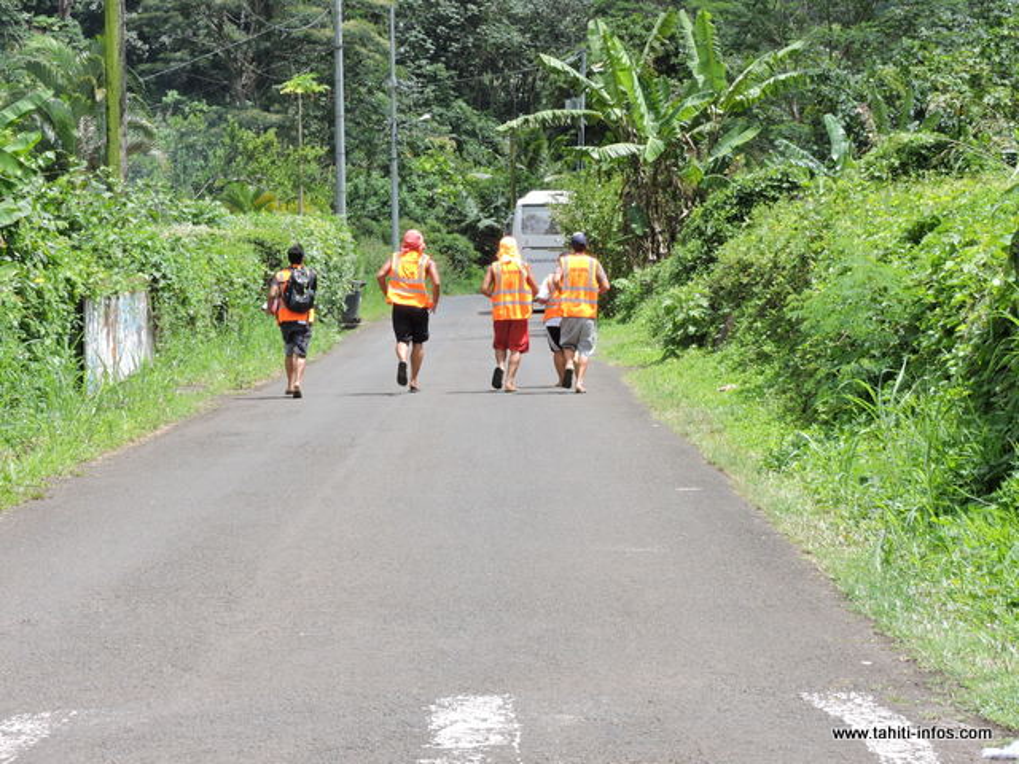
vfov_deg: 12.9
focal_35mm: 115
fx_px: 3385
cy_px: 382
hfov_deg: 17.1
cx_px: 510
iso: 100
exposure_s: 1/200
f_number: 6.3
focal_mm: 20.6
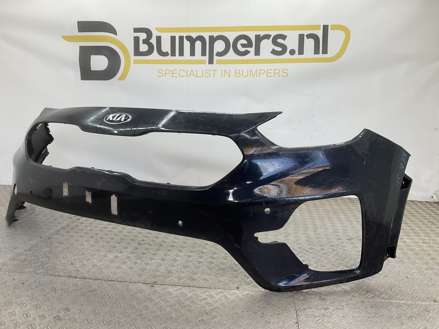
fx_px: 368
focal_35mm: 29
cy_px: 164
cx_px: 220
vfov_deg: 48.2
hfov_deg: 61.7
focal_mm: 3
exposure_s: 1/120
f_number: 1.8
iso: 20
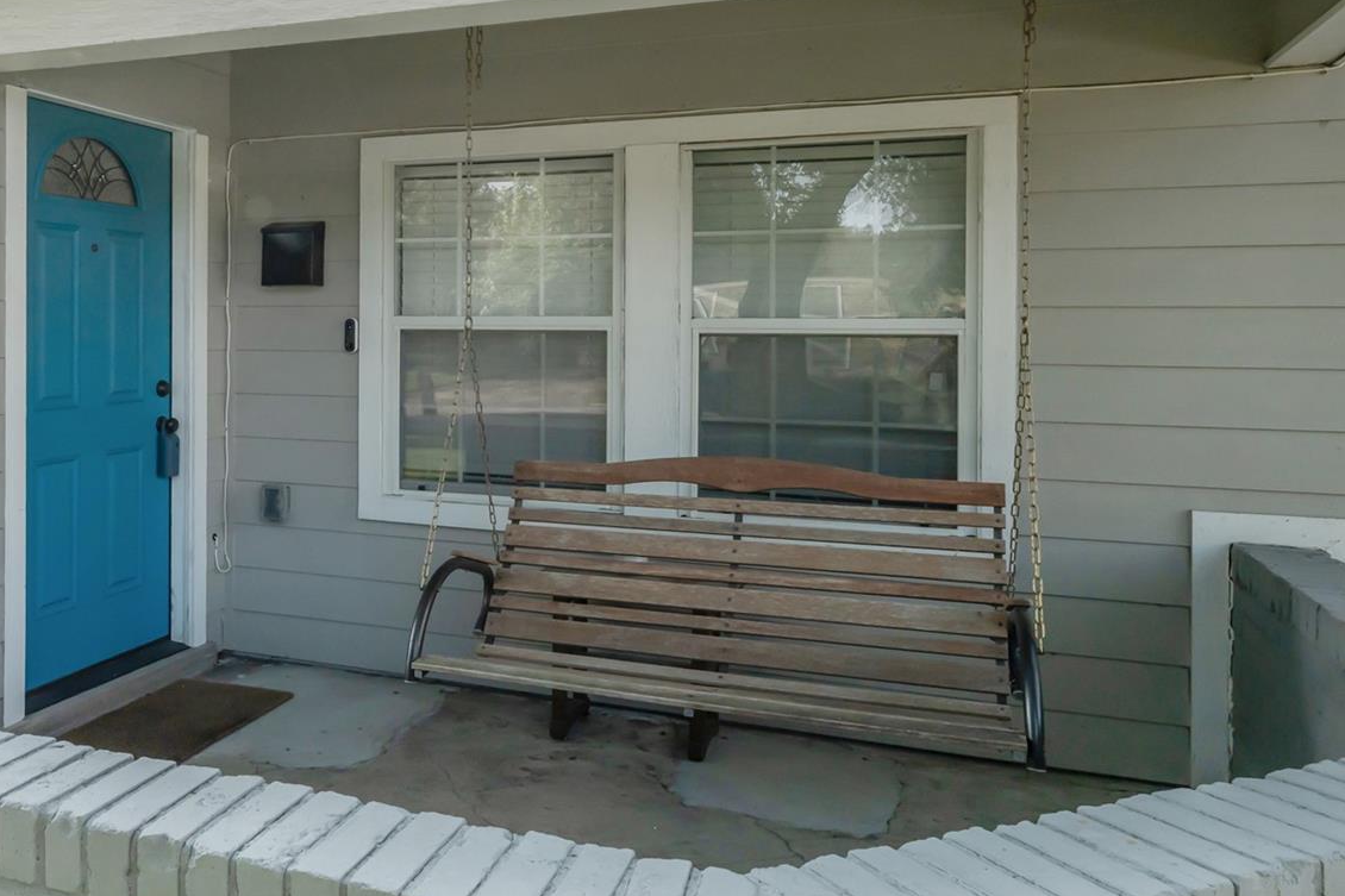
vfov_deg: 44.4
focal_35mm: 29
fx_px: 1083
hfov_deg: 61.3
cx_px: 395
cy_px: 310
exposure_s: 1/640
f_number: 8
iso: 400
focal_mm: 16
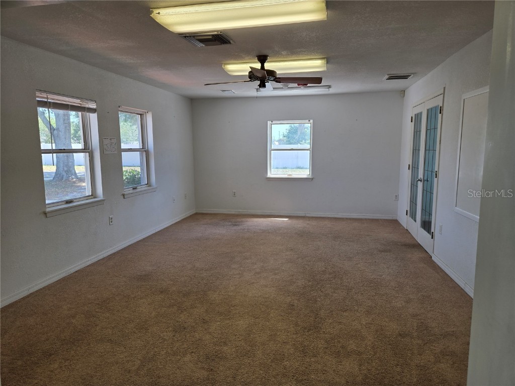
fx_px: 342
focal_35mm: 23
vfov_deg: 58.9
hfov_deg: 73.9
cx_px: 258
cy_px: 193
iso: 25
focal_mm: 5.4
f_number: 1.8
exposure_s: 1/145
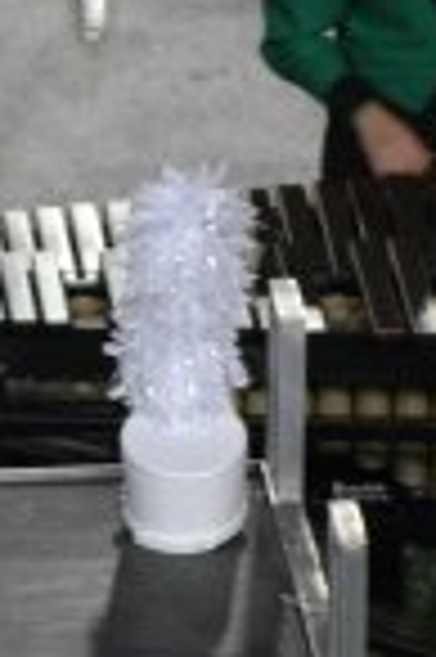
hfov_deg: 1.1
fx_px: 22433
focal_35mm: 1232
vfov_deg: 1.7
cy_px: 351
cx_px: -371
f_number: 2.8
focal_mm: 200
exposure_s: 1/60
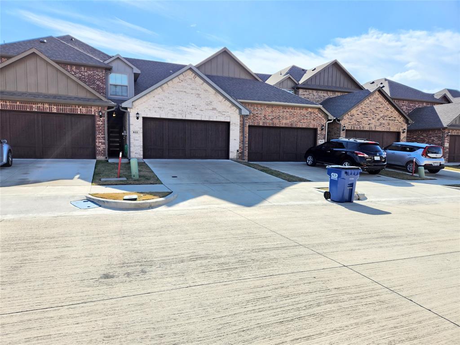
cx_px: 230
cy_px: 172
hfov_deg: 73.9
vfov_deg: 58.9
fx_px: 306
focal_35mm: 23
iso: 20
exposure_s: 1/1058
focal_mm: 5.4
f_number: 1.8
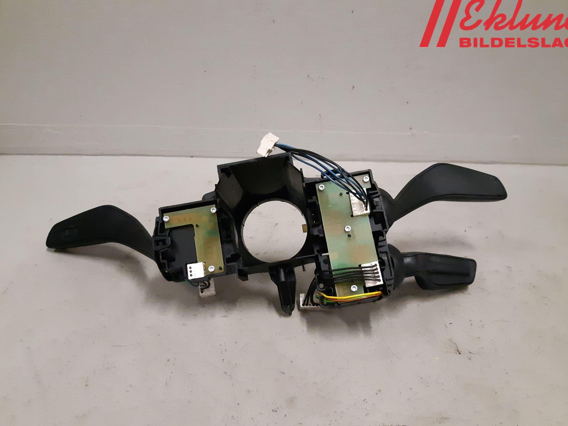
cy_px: 226
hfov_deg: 63.4
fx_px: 459
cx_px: 297
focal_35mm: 28
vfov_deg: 49.7
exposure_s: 1/240
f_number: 1.7
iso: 800
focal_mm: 3.93
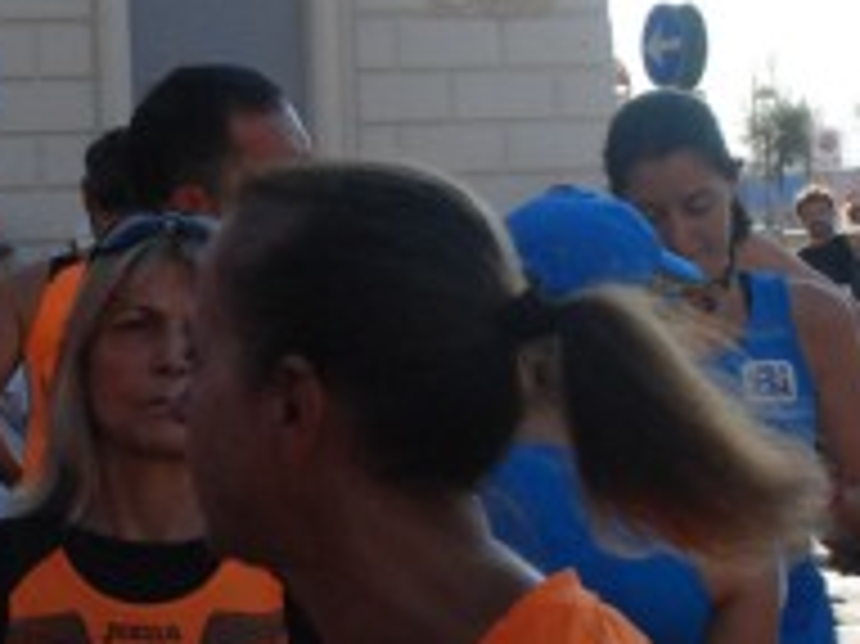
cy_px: 290
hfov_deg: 15.5
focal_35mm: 127
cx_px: 275
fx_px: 3153
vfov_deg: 11.7
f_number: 6.3
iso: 1000
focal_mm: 28
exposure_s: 1/1600
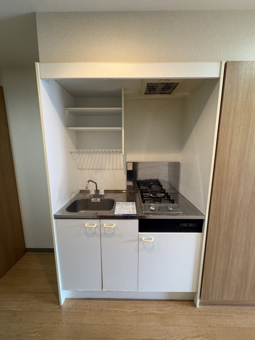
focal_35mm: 14
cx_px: 128
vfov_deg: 102.1
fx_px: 138
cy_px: 170
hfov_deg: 85.7
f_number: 2.2
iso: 250
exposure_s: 1/50
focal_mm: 2.22
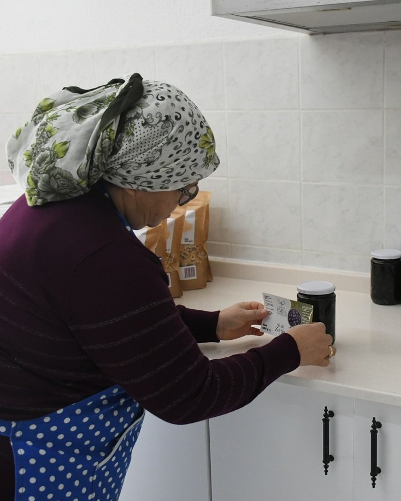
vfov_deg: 39.5
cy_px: 251
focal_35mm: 47
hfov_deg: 31.5
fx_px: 697
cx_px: 299
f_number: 4.5
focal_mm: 22
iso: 2000
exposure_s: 1/320
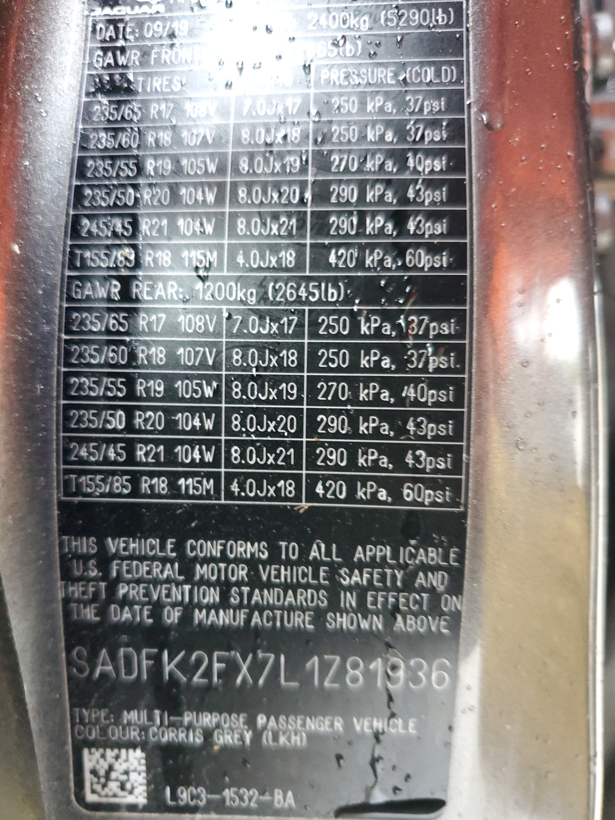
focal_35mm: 26
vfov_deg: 67.3
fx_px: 616
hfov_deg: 53.1
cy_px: 410
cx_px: 308
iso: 414
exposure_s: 1/60.2
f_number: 1.5
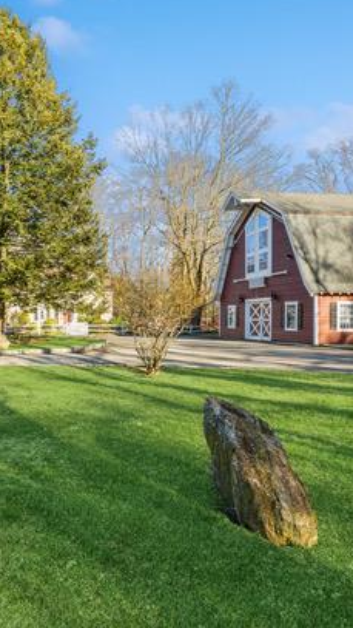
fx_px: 466
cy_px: 319
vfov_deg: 67.9
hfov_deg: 39.9
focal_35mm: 28
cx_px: 71
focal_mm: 17
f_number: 8
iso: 200
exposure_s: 1/60
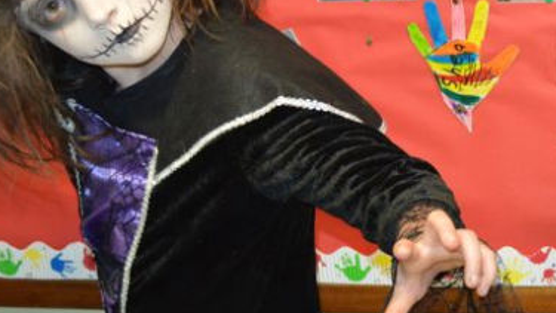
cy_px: 76
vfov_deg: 10.5
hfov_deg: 17.7
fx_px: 1696
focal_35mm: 115
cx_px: 684
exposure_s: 1/60
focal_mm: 28
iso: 1400
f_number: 4.5
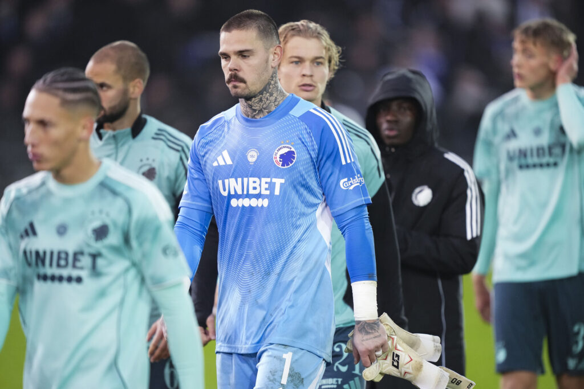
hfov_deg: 5.2
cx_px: 292
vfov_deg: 3.4
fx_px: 6489
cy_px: 194
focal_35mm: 400
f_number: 2.8
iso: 3200
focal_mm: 400
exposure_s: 1/1000
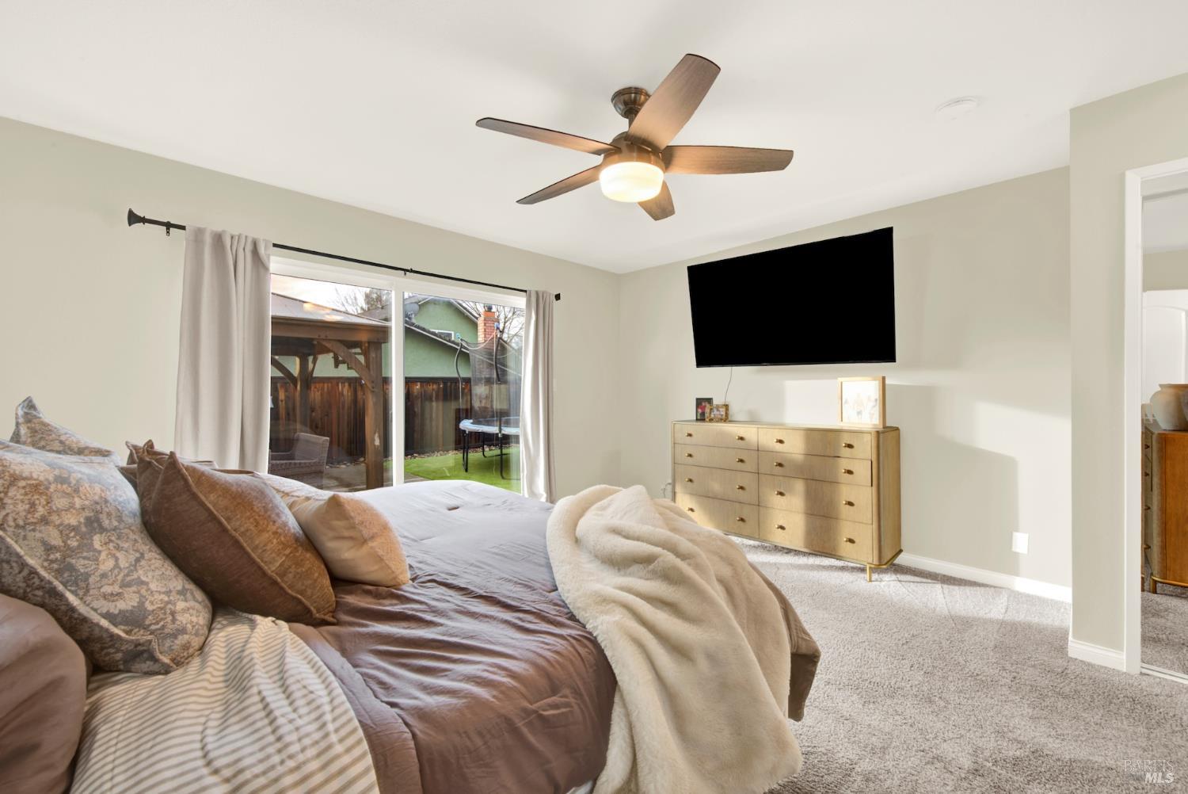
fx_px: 462
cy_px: 397
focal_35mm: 14
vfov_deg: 81.3
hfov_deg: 104.2
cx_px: 594
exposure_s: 1/3
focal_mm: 14
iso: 100
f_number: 14
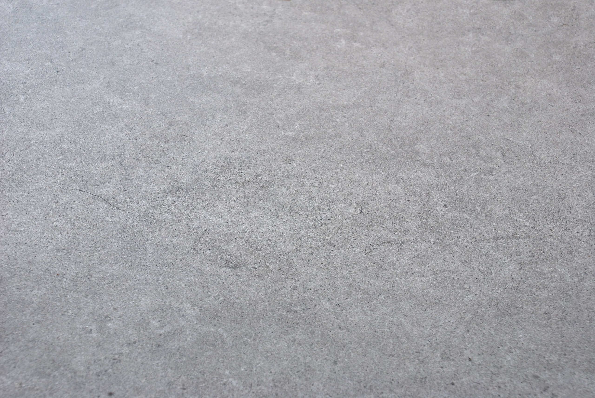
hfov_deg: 28.0
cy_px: 199
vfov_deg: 19.0
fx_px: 1191
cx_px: 298
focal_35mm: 72
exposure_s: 1/160
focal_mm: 48
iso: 100
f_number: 6.3
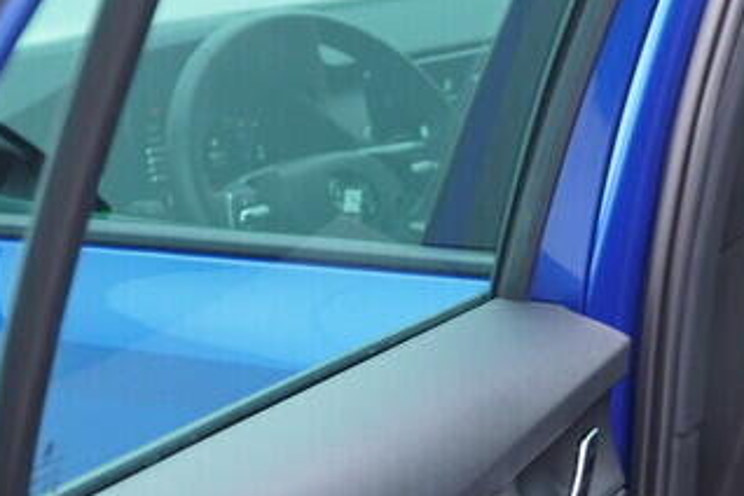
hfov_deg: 16.9
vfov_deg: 11.7
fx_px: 2397
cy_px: 514
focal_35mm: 116
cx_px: 887
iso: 250
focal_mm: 24
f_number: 2.8
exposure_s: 1/40
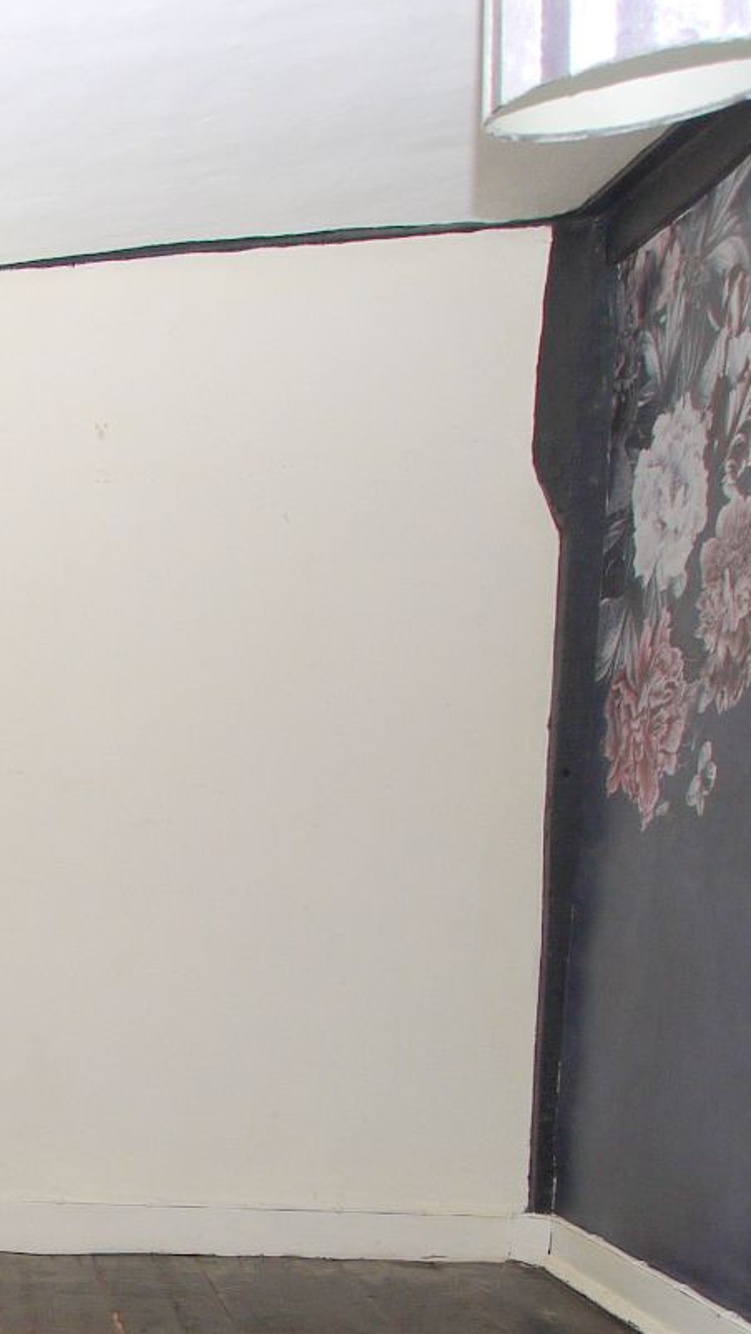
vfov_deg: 39.4
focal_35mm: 50
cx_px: -505
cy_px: 1096
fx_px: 1769
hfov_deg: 19.4
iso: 100
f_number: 4
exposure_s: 1/60
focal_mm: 9
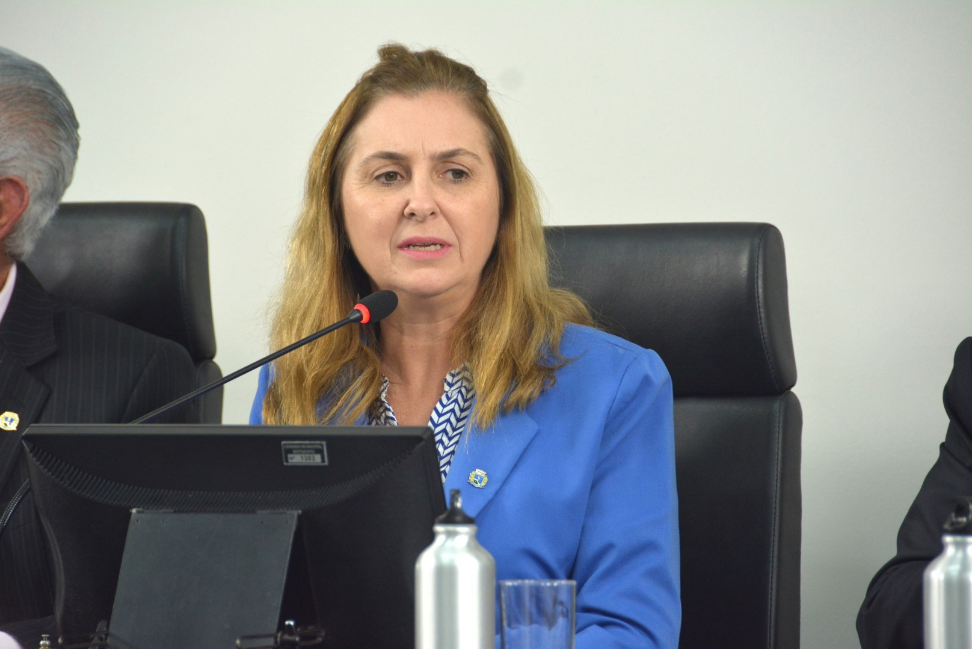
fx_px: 8106
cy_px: 324
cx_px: 486
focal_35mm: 300
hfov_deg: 6.9
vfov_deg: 4.6
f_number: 5.6
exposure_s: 1/125
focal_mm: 200
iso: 1250
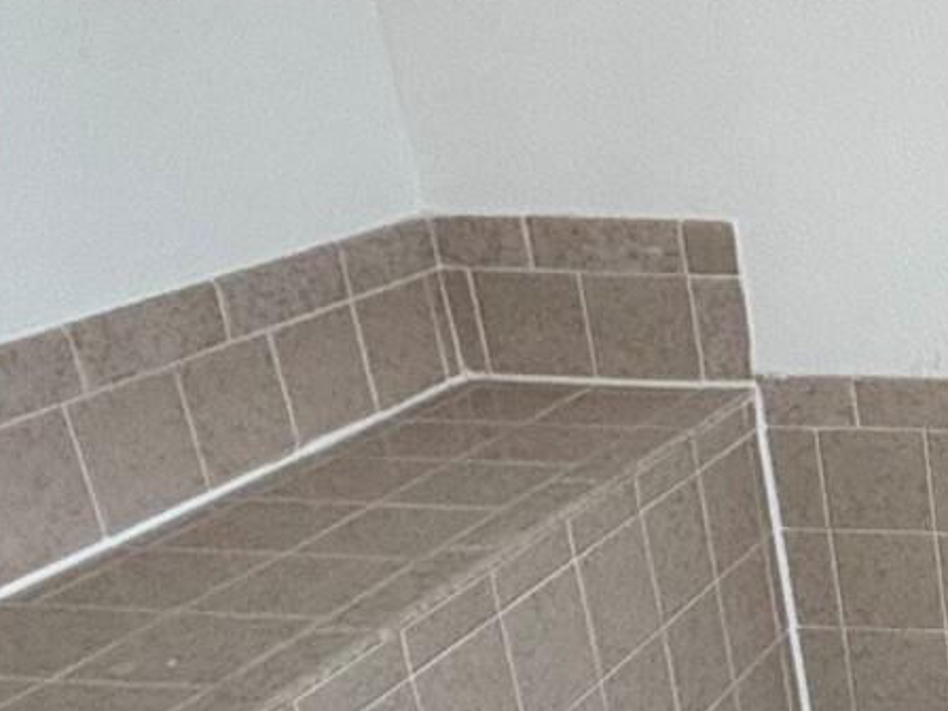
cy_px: 645
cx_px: 1399
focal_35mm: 64
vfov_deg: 22.4
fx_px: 1753
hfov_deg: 24.2
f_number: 2.2
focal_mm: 2.22
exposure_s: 1/60
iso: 250
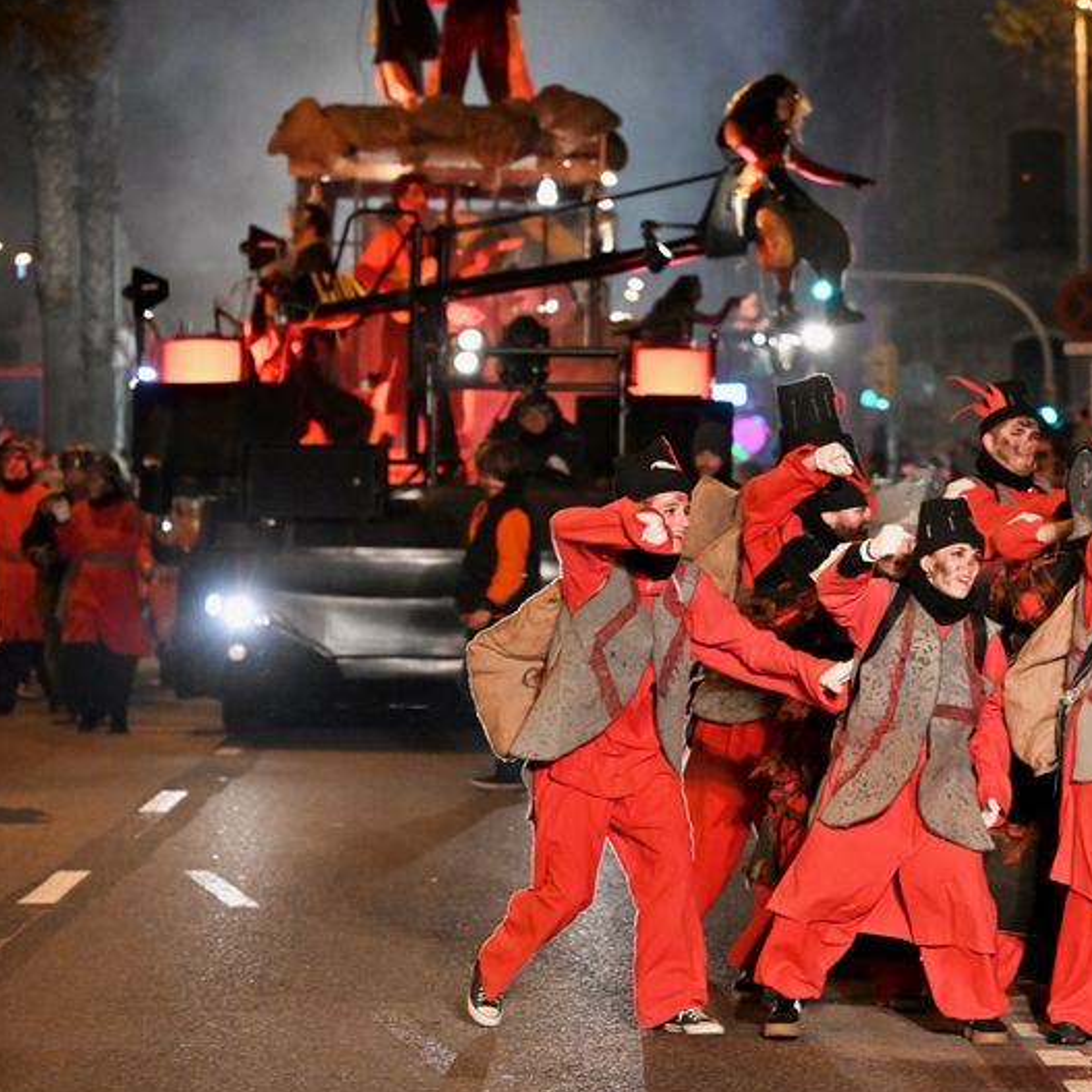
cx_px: 920
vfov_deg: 9.2
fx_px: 6781
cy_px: 531
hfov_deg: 9.2
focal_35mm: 190
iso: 4000
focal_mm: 115
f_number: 4
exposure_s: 1/250
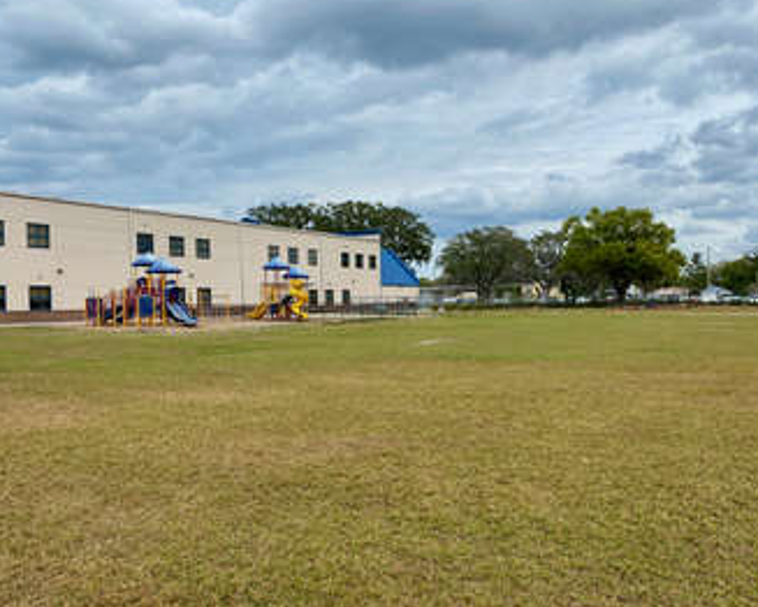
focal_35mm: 31
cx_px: 401
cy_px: 331
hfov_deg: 57.1
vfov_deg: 47.1
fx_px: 696
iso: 32
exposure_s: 1/1965
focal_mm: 4.25
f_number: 1.8
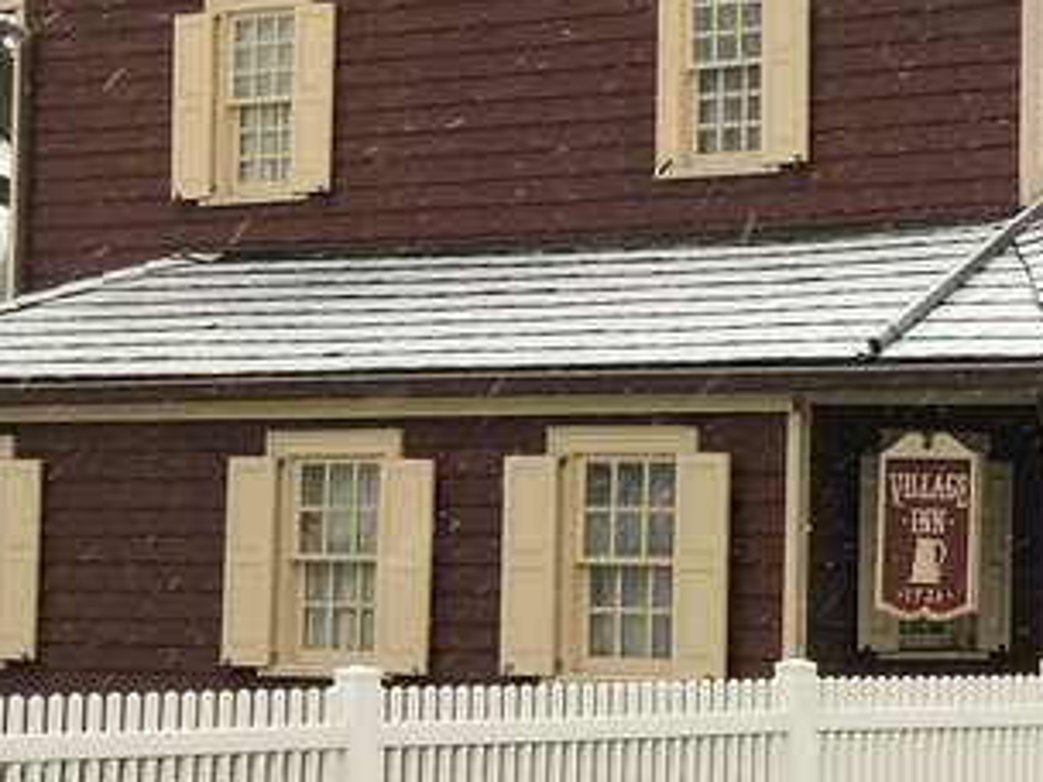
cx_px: 1283
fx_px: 4520
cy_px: 302
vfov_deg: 9.9
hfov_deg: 12.8
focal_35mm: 150
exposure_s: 1/120
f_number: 2.8
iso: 40
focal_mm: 6.6
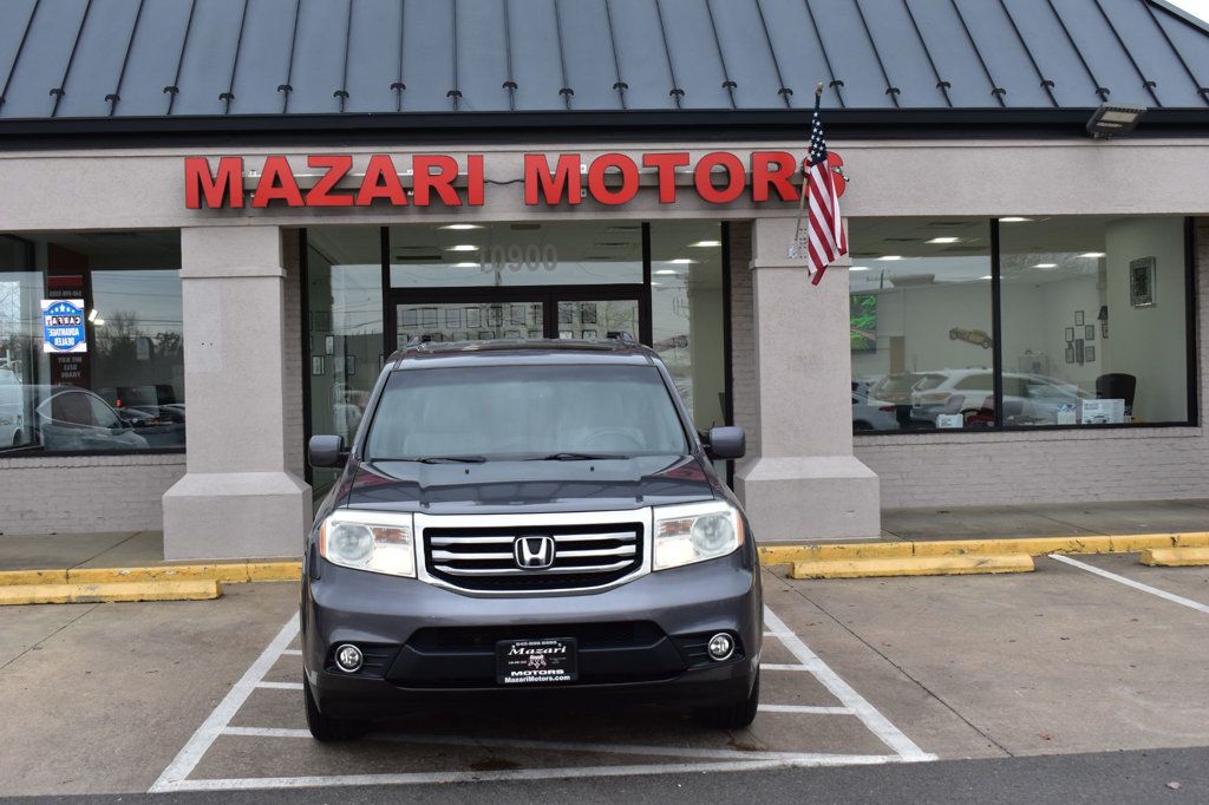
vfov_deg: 31.9
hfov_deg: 46.4
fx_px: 1410
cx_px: 604
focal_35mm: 42
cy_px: 402
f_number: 9
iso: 400
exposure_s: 1/100
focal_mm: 28
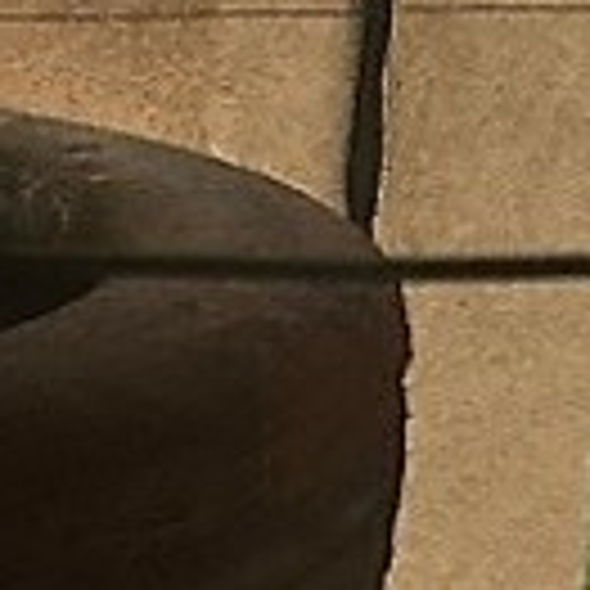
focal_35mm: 208
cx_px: 1194
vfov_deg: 8.1
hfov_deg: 8.0
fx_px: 4011
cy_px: -486
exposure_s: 1/641
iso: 25
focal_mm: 4.15
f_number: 2.2
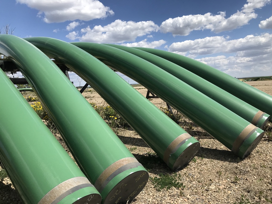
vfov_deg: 49.7
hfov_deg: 63.4
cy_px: 102
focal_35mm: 28
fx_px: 220
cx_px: 136
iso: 20
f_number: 1.8
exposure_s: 1/3425
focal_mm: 3.99
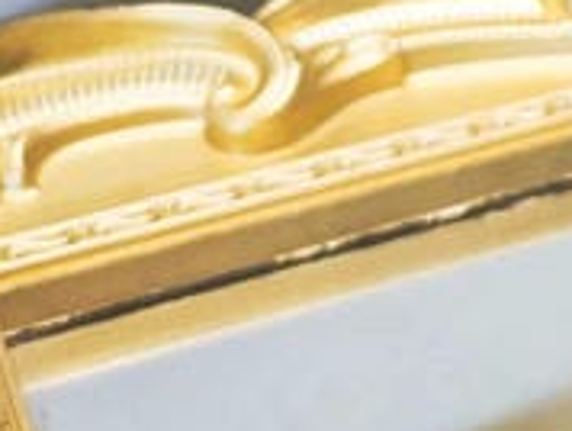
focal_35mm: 155
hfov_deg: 11.7
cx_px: 1044
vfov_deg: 9.1
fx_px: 2565
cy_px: -367
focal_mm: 8.72
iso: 400
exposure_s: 1/60
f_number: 2
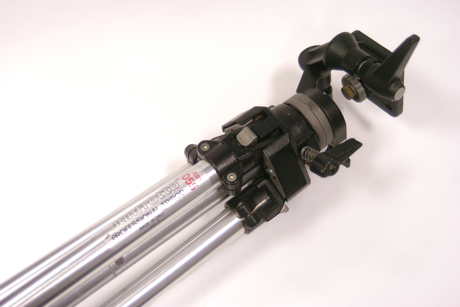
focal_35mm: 54
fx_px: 684
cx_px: 226
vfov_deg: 25.3
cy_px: 151
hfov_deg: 37.2
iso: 800
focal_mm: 35
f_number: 3.8
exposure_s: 1/50
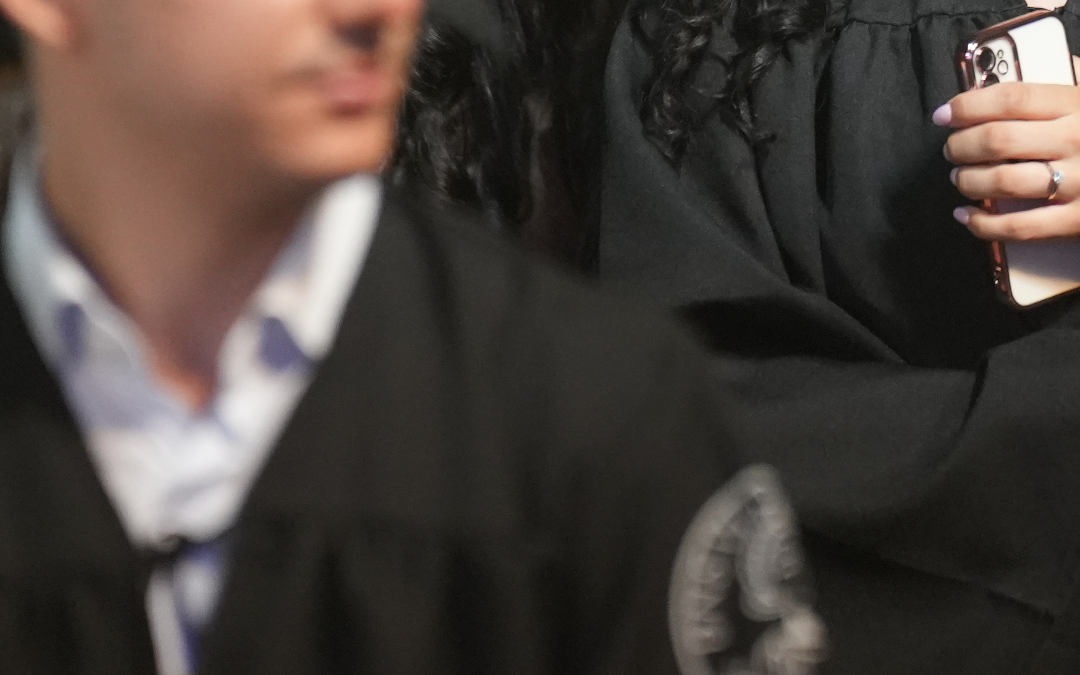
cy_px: -223
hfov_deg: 4.1
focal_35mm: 513
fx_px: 15099
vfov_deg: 2.6
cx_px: 853
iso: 4000
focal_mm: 150
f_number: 2.8
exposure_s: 1/400
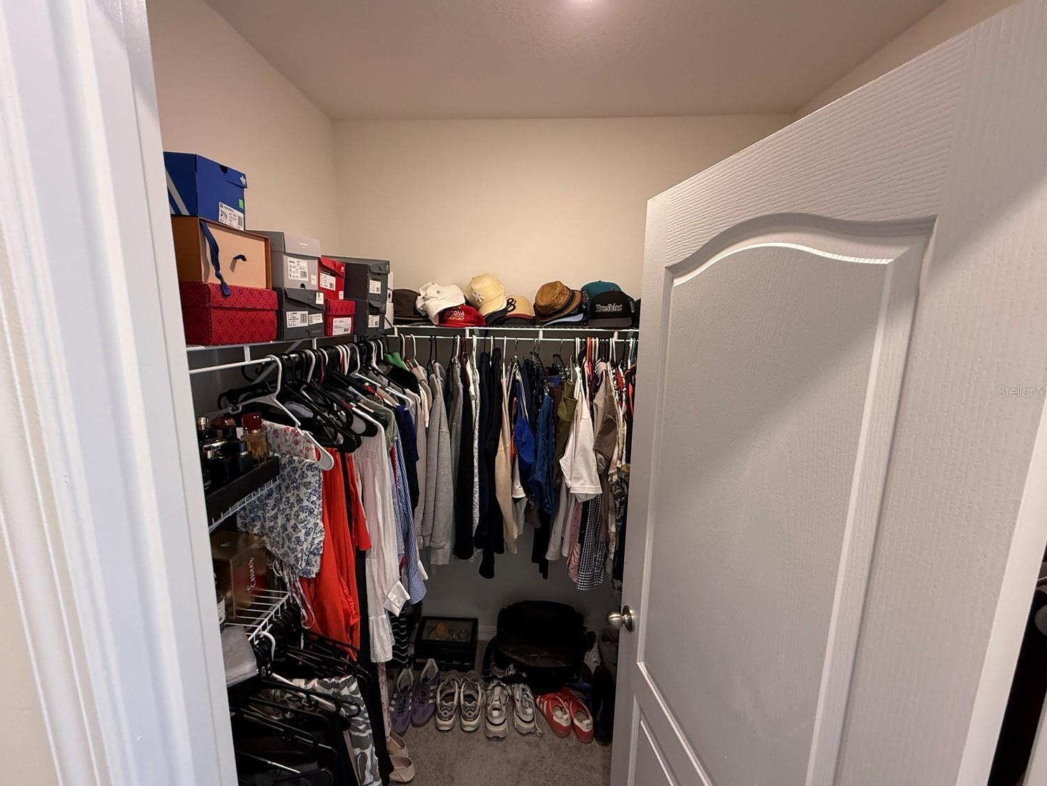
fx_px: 454
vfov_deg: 81.8
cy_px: 391
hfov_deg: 98.1
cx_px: 503
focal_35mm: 15
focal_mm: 2.22
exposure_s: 1/60
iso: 250
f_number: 2.2
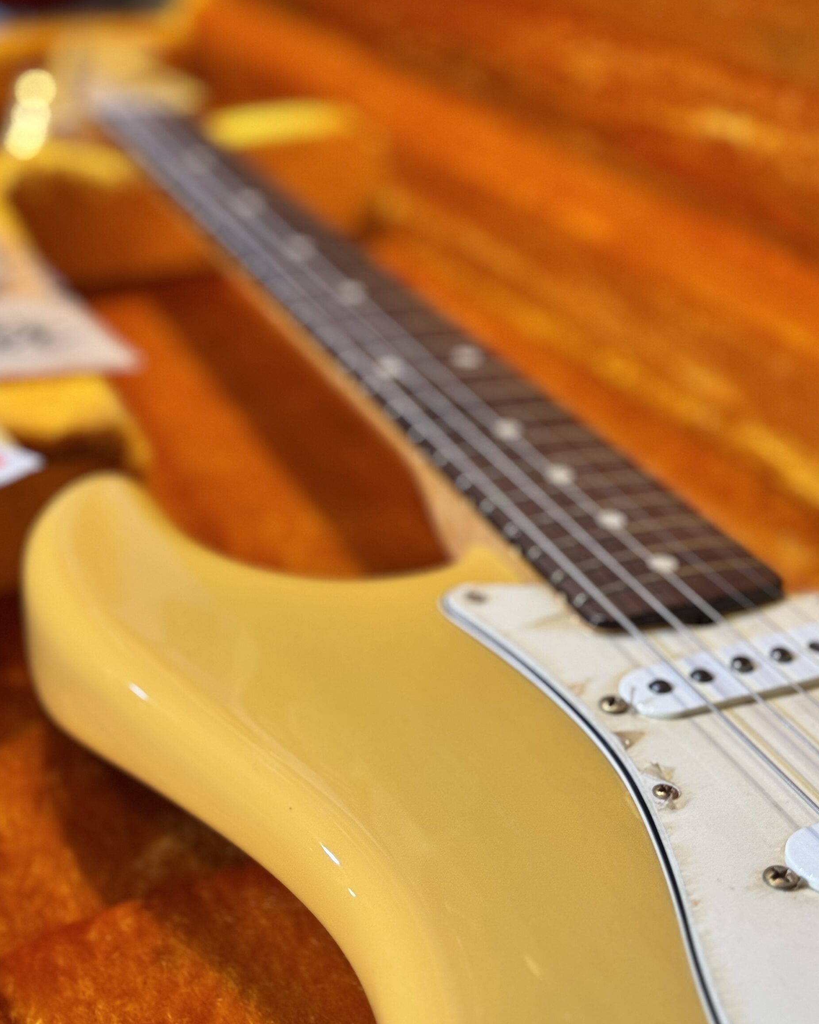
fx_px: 1576
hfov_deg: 29.1
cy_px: 530
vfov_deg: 36.0
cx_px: 404
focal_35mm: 52
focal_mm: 6.76
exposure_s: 1/60
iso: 250
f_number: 1.78
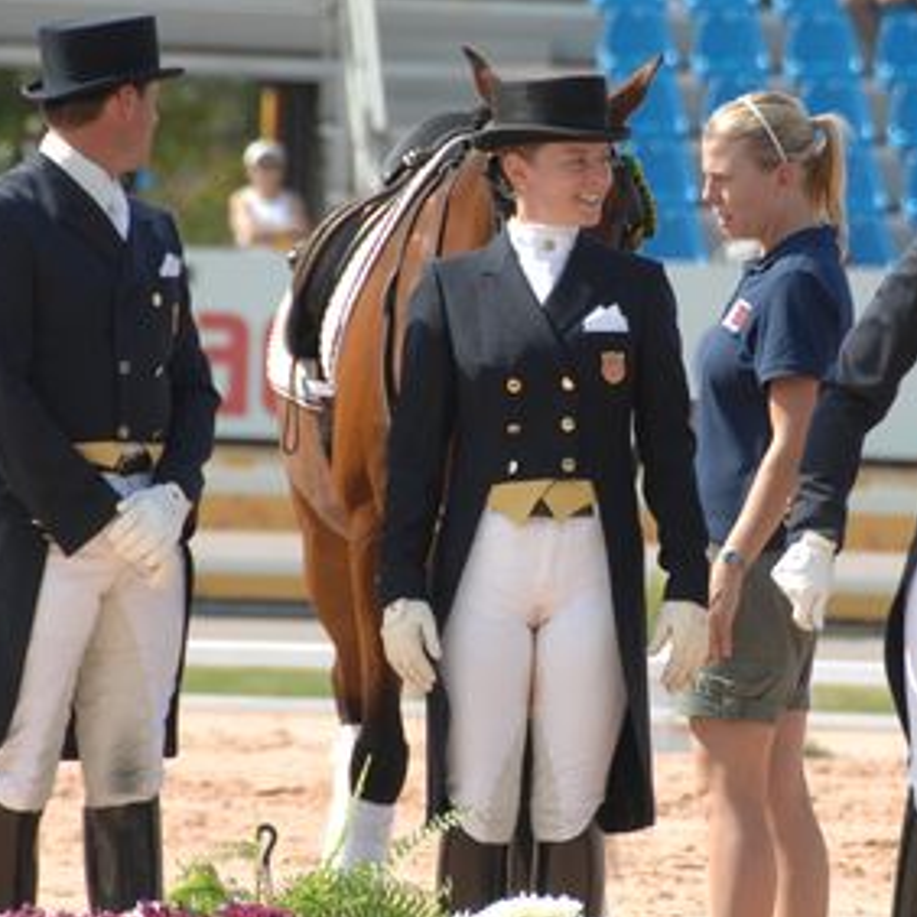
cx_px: 605
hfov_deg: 3.0
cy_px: 421
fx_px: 17323
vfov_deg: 3.0
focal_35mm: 578
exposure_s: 1/400
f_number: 5.6
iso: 200
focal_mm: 200
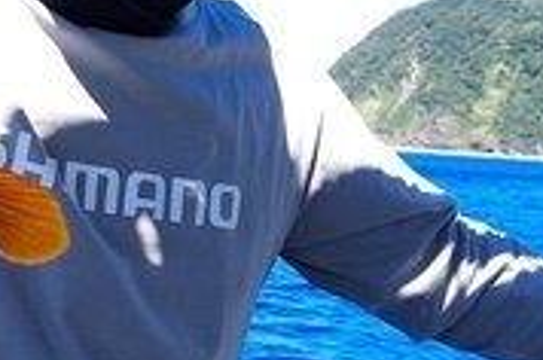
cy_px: 131
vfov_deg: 15.1
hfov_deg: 22.5
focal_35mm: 90
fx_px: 1355
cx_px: 140
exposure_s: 1/244
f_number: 1.8
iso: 50
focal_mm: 5.23
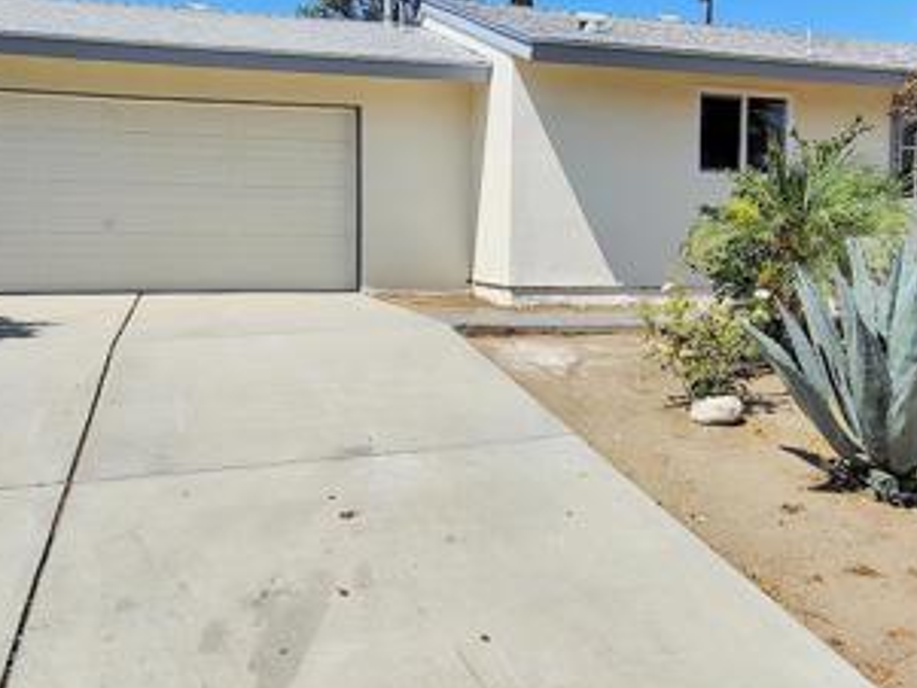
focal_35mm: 34
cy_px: 286
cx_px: 515
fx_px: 901
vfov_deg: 41.7
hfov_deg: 53.8
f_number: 2.2
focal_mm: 2.13
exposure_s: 1/1710
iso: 100
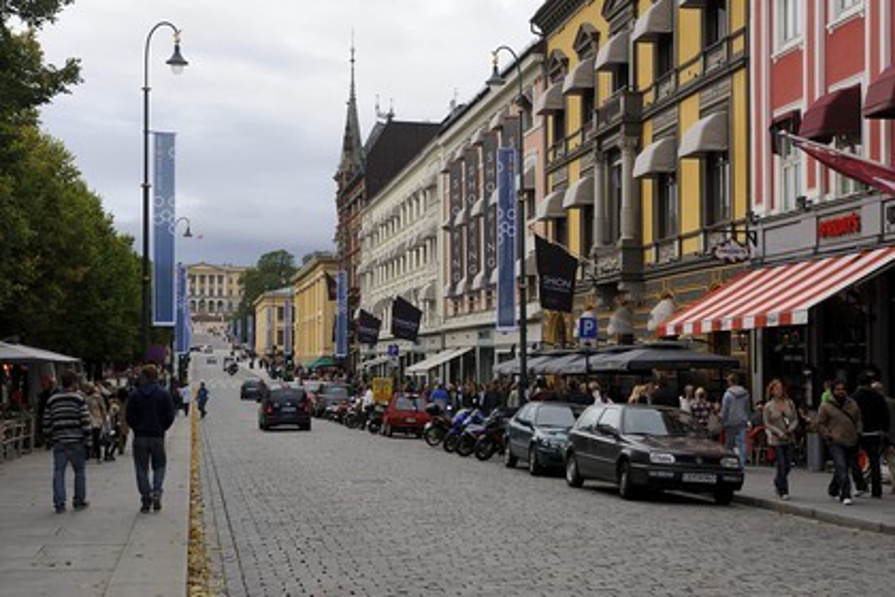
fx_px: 1243
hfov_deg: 39.6
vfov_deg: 27.0
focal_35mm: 50
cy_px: 298
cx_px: 448
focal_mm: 50
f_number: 8
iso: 200
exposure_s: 1/160
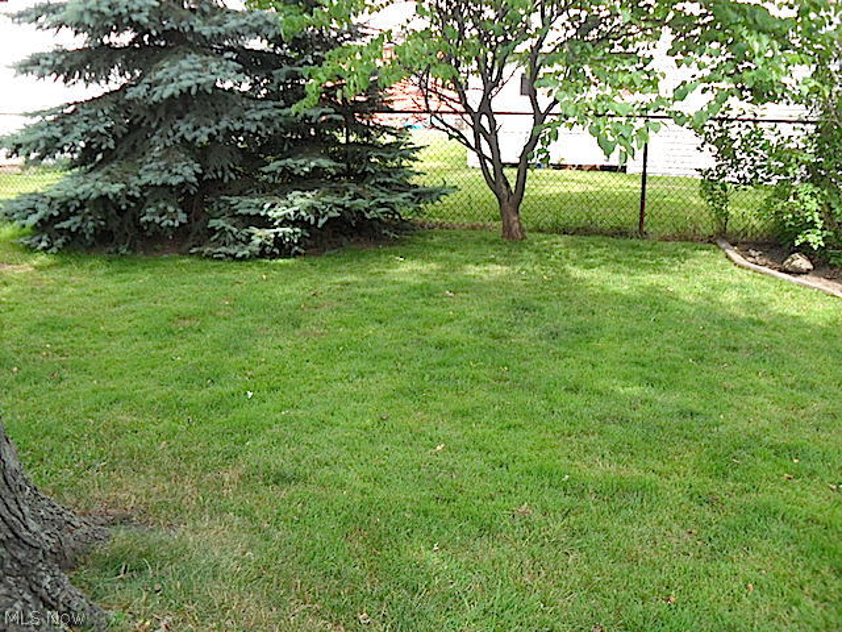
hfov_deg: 52.6
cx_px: 421
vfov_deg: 40.7
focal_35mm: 35
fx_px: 851
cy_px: 316
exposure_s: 1/250
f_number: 3
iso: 80
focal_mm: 6.3
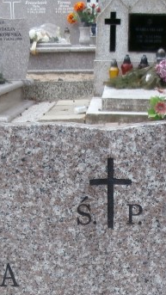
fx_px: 610
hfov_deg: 15.5
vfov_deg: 26.4
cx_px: 91
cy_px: 257
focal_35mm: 78
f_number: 3
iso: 100
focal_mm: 4.2
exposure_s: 1/80
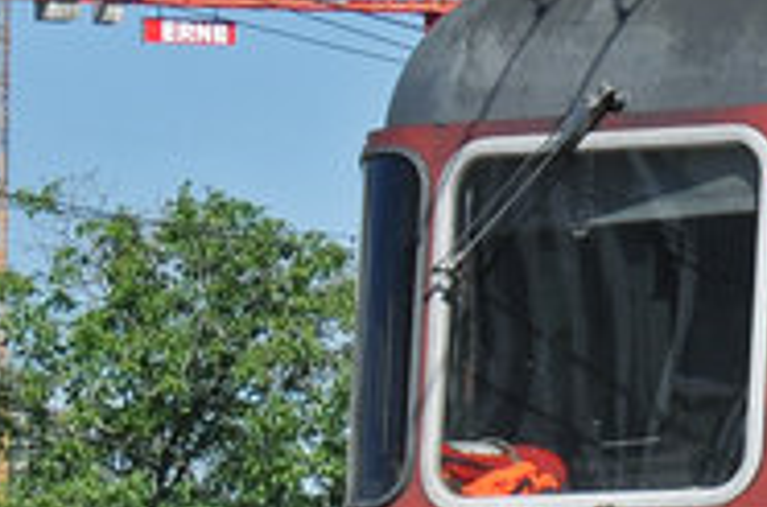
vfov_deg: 2.9
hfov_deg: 4.4
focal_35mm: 465
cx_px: 957
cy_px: 278
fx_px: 9882
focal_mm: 48
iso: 200
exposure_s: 1/2000
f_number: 4.5
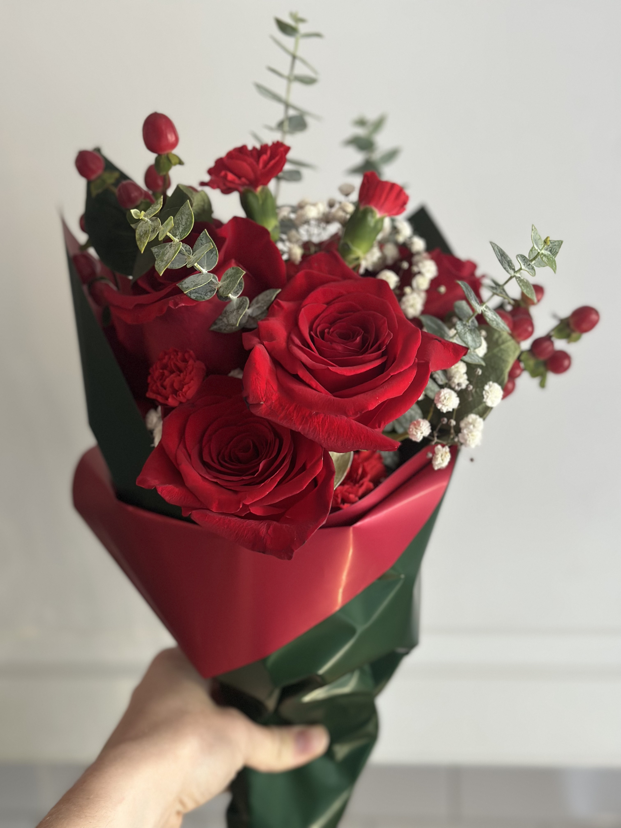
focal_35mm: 48
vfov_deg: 39.7
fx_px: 1148
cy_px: 414
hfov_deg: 30.3
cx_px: 310
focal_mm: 6.86
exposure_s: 1/60
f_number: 1.78
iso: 320
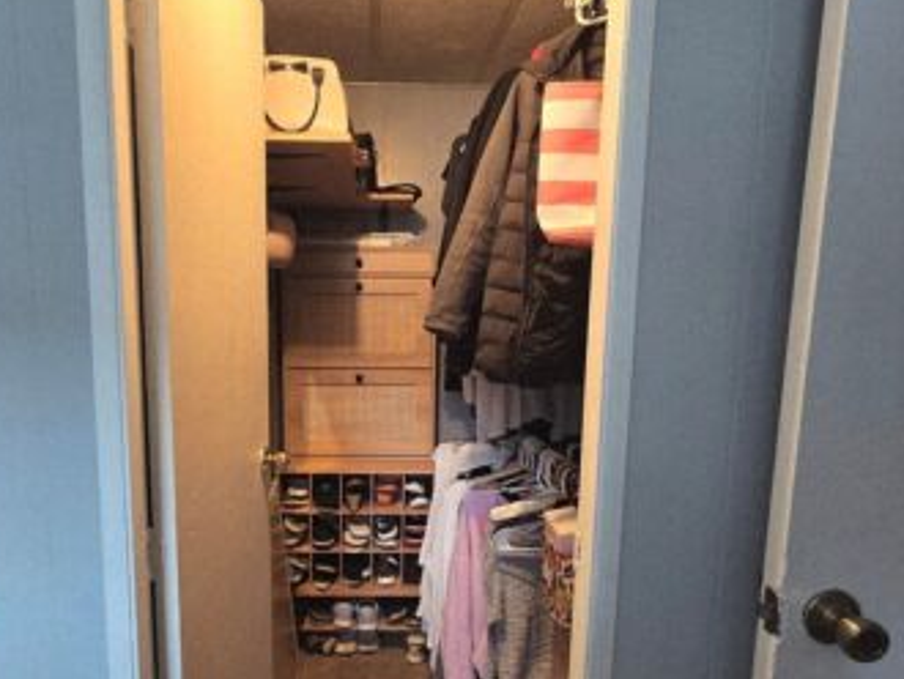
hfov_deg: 78.3
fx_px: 549
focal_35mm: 21
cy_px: 385
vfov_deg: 63.3
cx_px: 378
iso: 320
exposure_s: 1/60.2
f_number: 2.2
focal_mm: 2.2
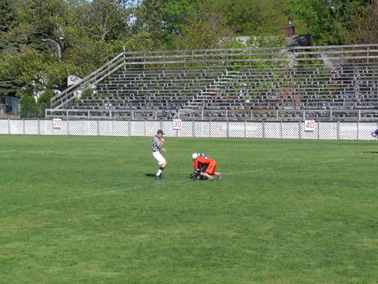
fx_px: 1267
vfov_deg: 12.8
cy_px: 142
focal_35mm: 116
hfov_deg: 17.0
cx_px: 189
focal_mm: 24
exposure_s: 1/158
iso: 50
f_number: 7.3
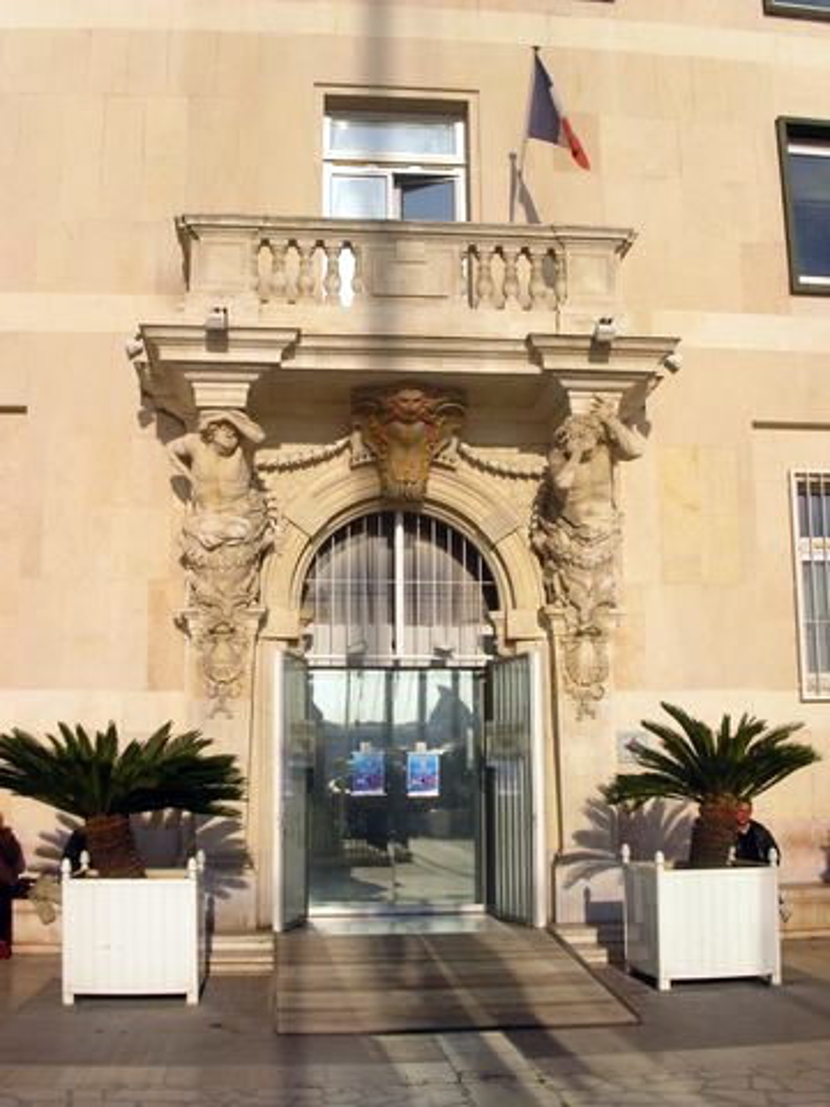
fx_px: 1279
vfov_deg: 46.8
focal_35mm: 40
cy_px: 554
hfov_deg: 36.0
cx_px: 415
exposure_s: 1/1000
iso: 100
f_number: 5.6
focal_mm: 8.4
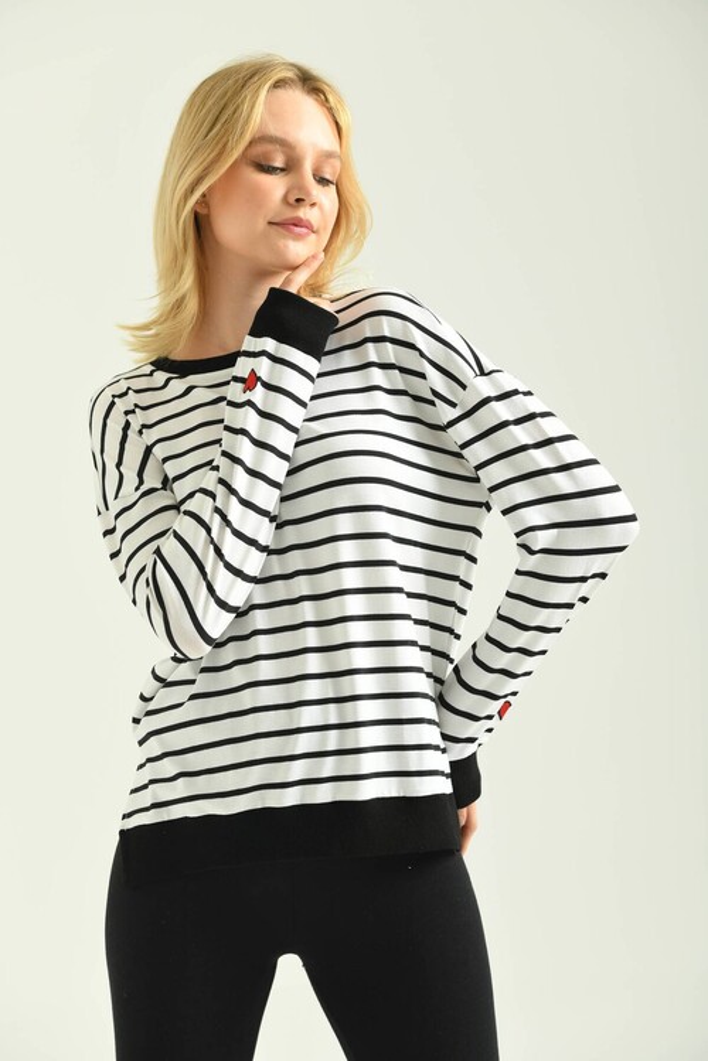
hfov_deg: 14.9
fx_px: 2714
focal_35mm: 92
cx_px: 354
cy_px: 530
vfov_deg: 22.1
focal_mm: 92
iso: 125
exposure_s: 1/160
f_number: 5.6
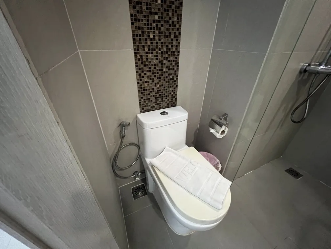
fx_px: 124
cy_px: 124
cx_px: 166
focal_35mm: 13
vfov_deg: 89.9
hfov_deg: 106.2
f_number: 1.8
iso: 640
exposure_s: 1/34
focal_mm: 1.57
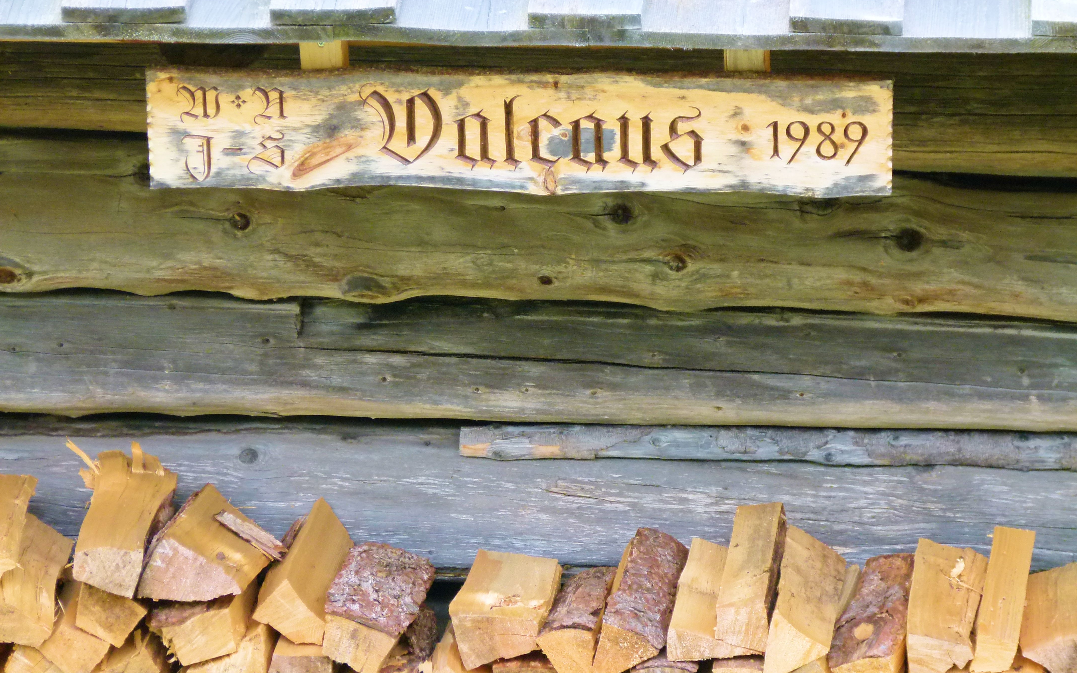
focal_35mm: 232
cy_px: 358
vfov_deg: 5.7
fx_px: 6809
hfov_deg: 9.0
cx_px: 538
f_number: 3.9
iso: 200
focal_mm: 39.3
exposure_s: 1/160
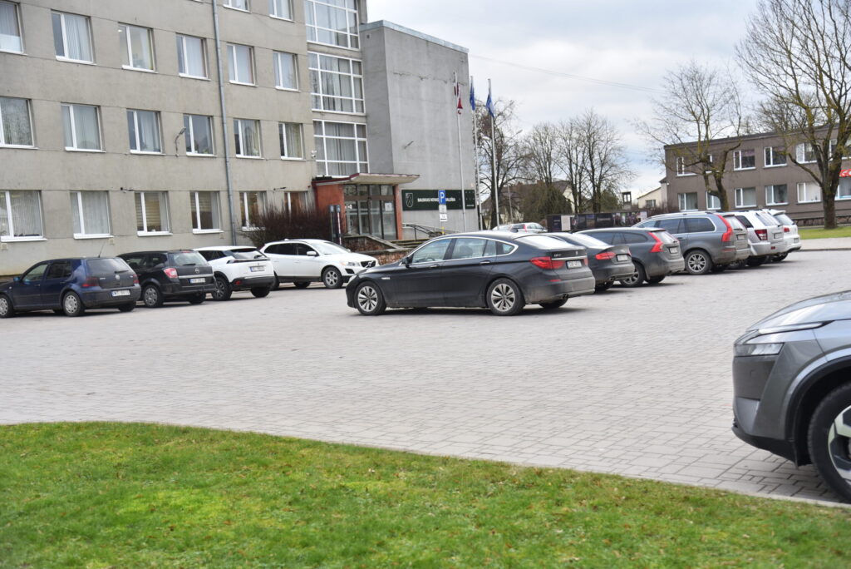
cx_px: 426
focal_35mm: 44
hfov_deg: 44.5
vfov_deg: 30.6
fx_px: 1041
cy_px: 284
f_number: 4
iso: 220
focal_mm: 44
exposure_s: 1/200
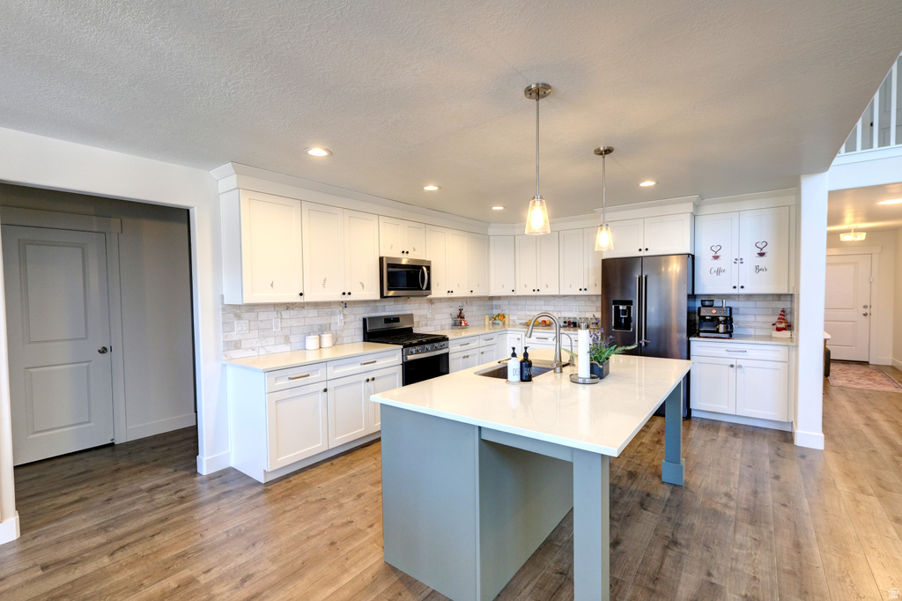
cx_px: 451
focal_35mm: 15
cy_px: 300
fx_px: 376
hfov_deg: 100.4
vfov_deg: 77.3
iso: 250
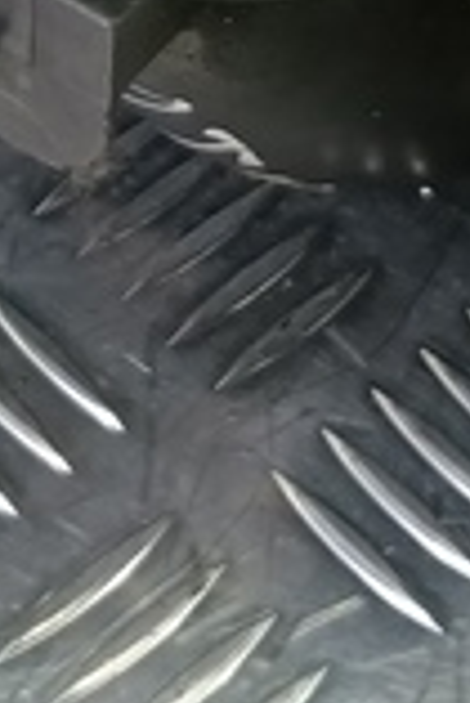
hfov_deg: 8.8
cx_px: 103
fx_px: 3048
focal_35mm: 156
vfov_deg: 11.9
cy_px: -631
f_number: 1.6
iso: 207
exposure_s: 1/50
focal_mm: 4.11
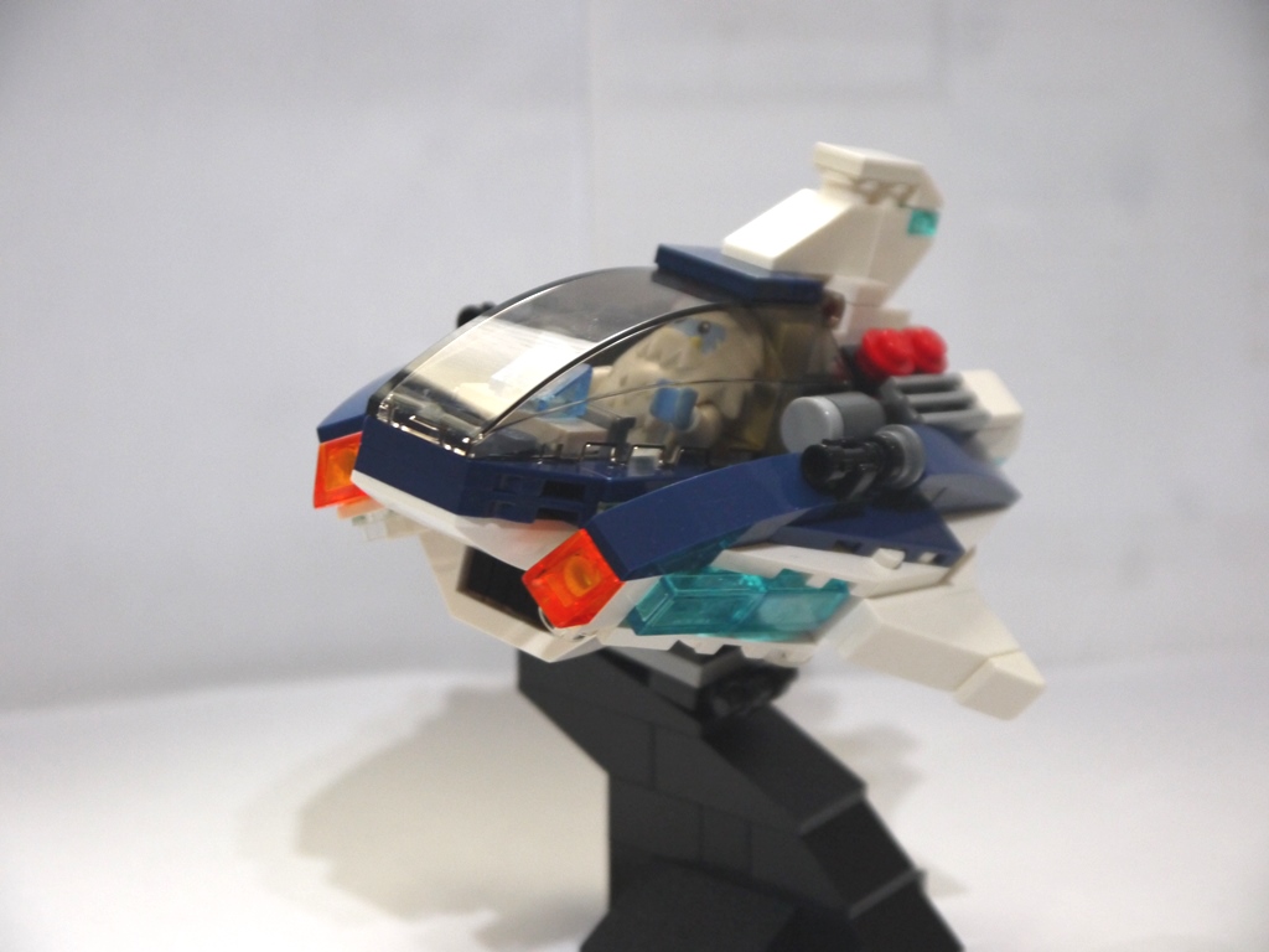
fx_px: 2713
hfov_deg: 26.3
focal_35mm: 74
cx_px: 634
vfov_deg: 19.9
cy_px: 476
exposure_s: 1/25
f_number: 5.4
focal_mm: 37
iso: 800
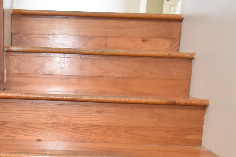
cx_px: 58
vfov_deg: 22.3
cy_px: 164
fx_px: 380
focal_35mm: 58
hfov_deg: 33.8
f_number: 3.5
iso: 800
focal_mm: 10
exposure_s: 1/8
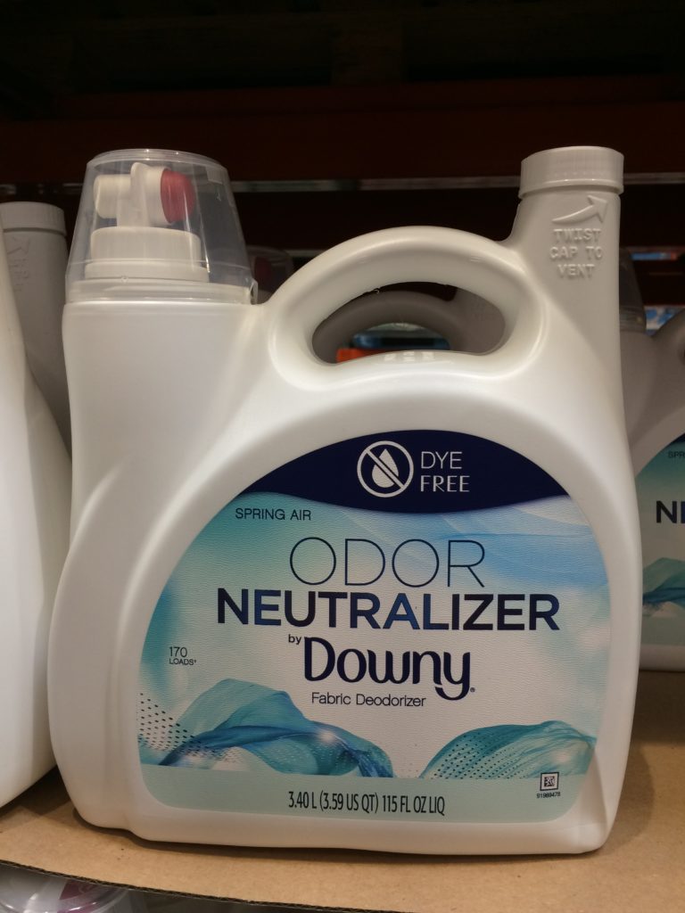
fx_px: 765
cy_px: 456
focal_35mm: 29
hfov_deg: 48.2
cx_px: 342
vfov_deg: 61.7
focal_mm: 4.15
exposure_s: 1/33
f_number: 2.2
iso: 50
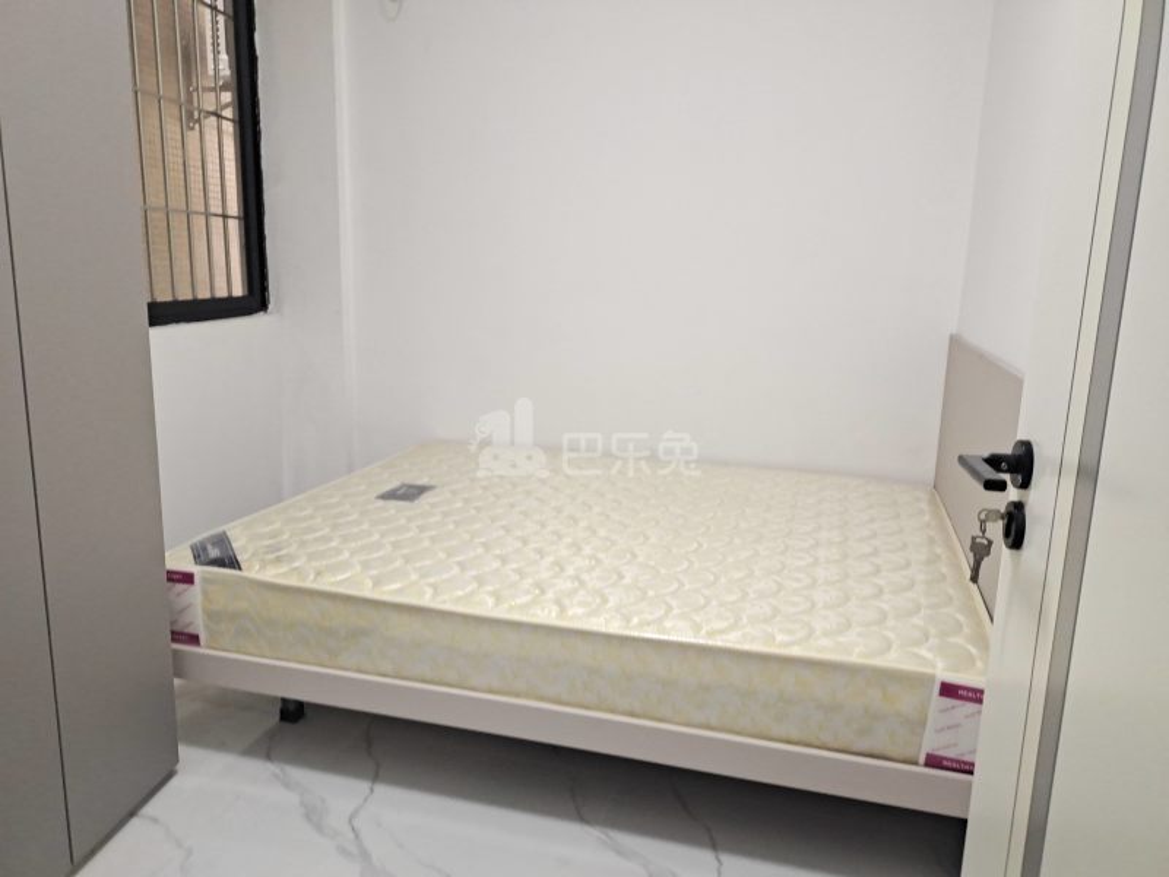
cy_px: 438
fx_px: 743
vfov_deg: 61.1
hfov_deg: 76.4
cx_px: 584
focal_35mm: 22
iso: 659
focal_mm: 4.71
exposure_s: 1/33
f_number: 1.79
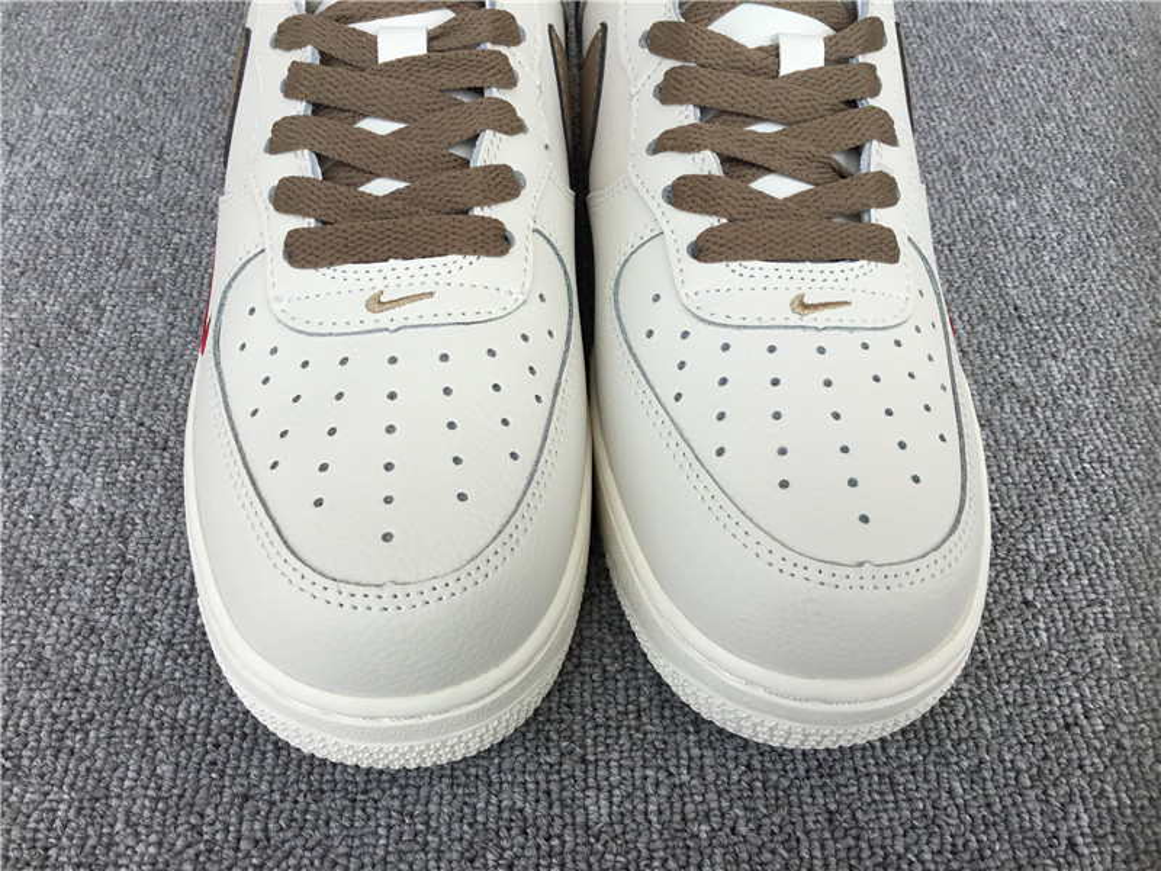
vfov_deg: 45.4
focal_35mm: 31
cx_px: 580
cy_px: 436
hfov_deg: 58.4
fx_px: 1040
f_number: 2.4
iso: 25
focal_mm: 3.3
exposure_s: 1/734
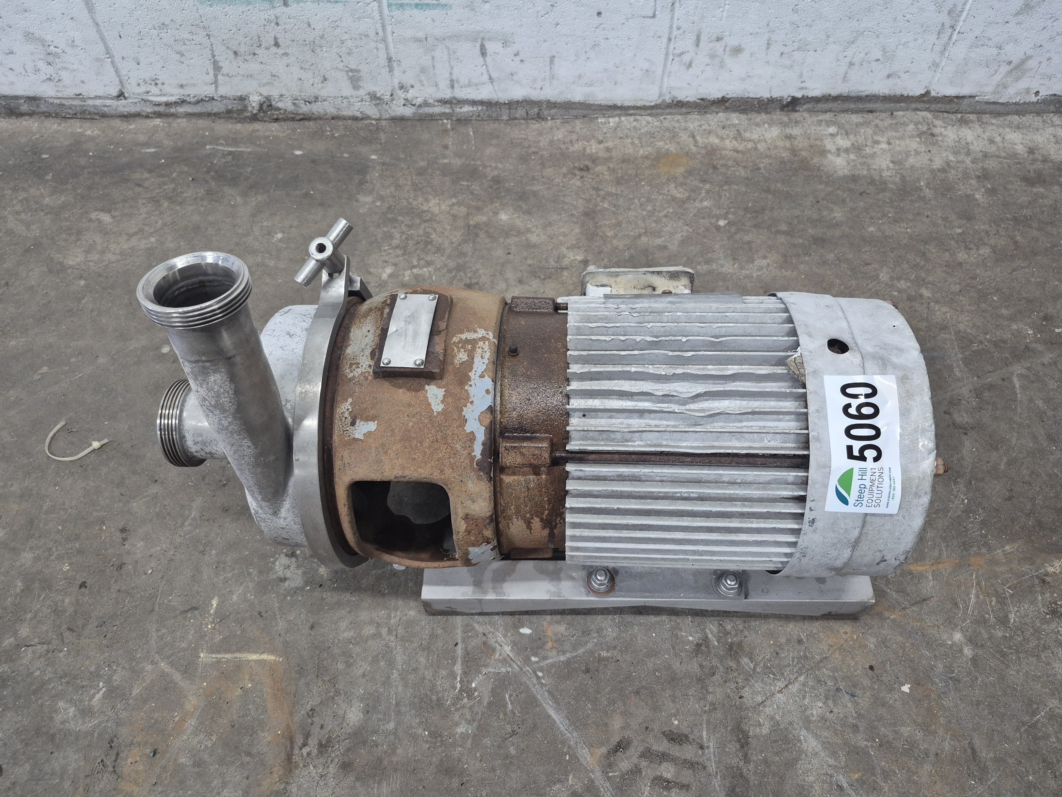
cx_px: 536
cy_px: 382
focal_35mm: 24
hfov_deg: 71.6
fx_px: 736
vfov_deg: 56.8
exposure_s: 1/120
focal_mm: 5.4
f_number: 1.8
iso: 400
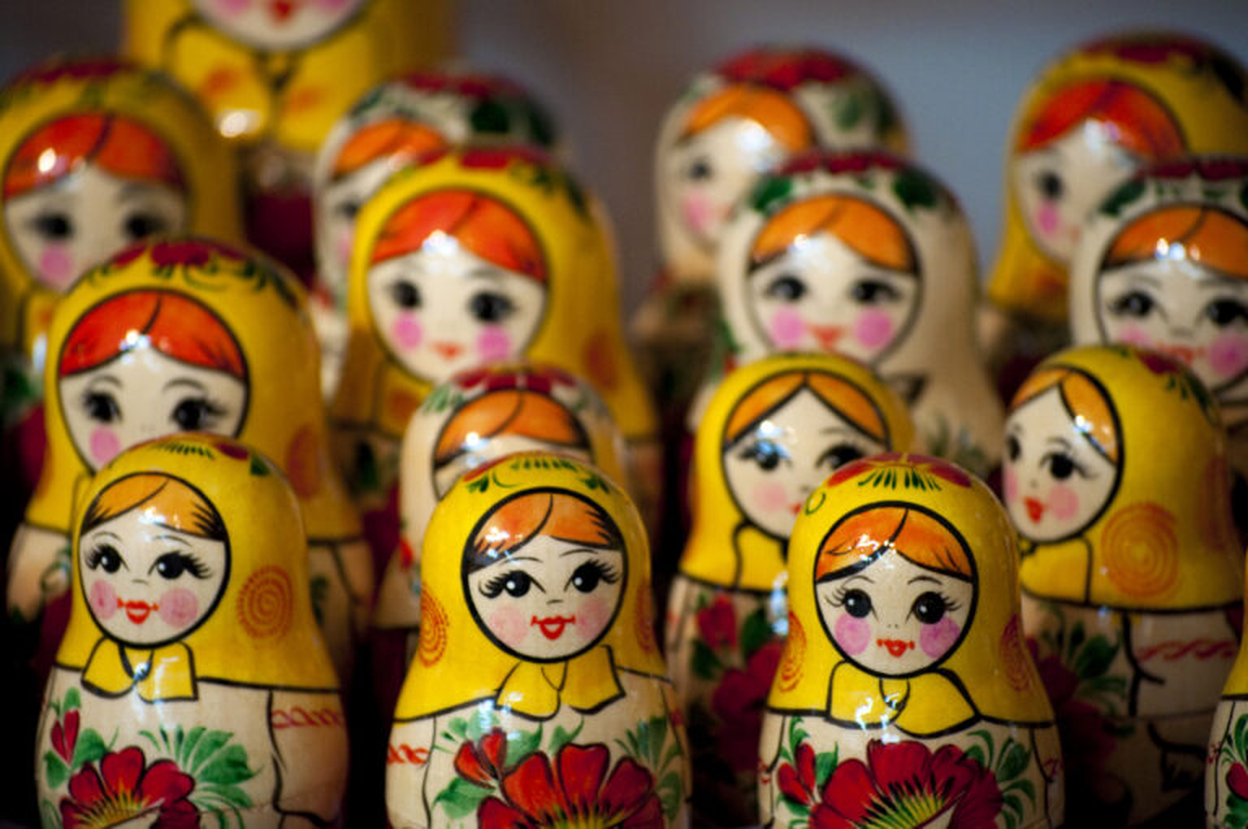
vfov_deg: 7.9
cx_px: 624
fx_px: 6024
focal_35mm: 174
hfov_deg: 11.8
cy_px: 414
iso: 1000
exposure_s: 1/30
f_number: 4.8
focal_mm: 116
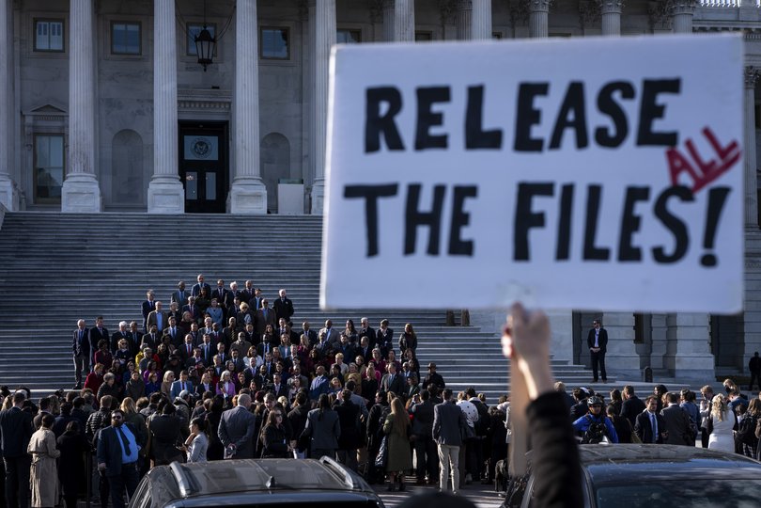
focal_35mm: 70
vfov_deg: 19.5
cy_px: 254
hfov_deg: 28.8
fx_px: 1480
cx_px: 380
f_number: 5
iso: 100
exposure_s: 1/500
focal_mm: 70
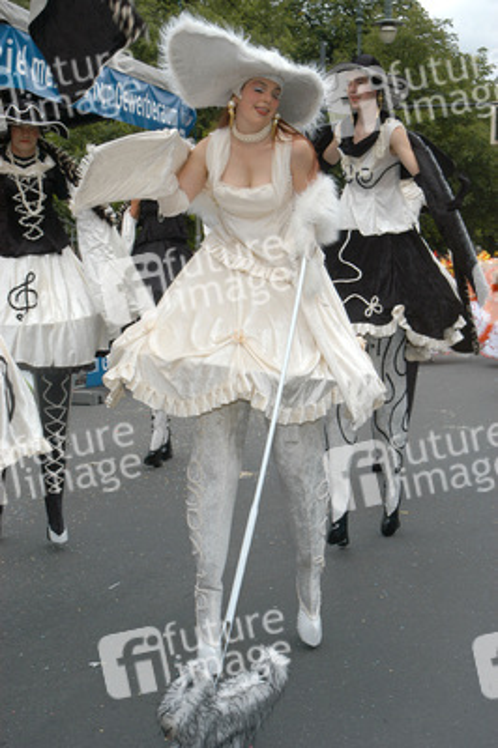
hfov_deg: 22.6
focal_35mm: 60
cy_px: 374
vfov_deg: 33.4
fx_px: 1247
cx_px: 249
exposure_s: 1/160
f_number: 13
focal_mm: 40
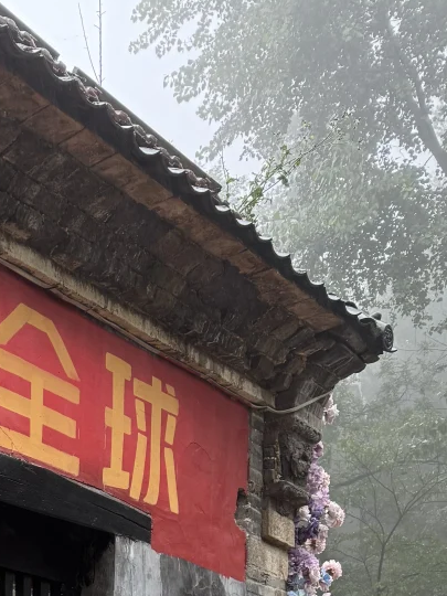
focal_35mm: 64
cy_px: 784
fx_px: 1102
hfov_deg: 20.8
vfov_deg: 25.8
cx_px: -136
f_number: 1.78
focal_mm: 6.76
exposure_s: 1/121
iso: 125
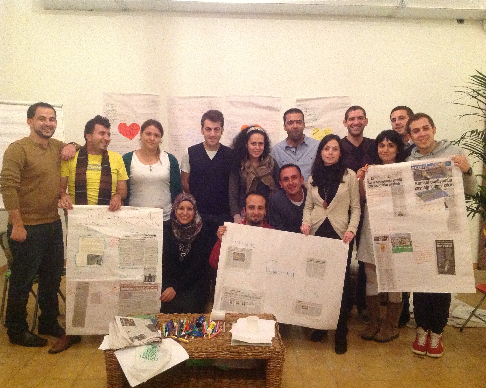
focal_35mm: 37
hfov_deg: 49.1
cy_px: 194
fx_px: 532
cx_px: 248
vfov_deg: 40.1
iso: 640
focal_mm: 4.28
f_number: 2.4
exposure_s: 1/15
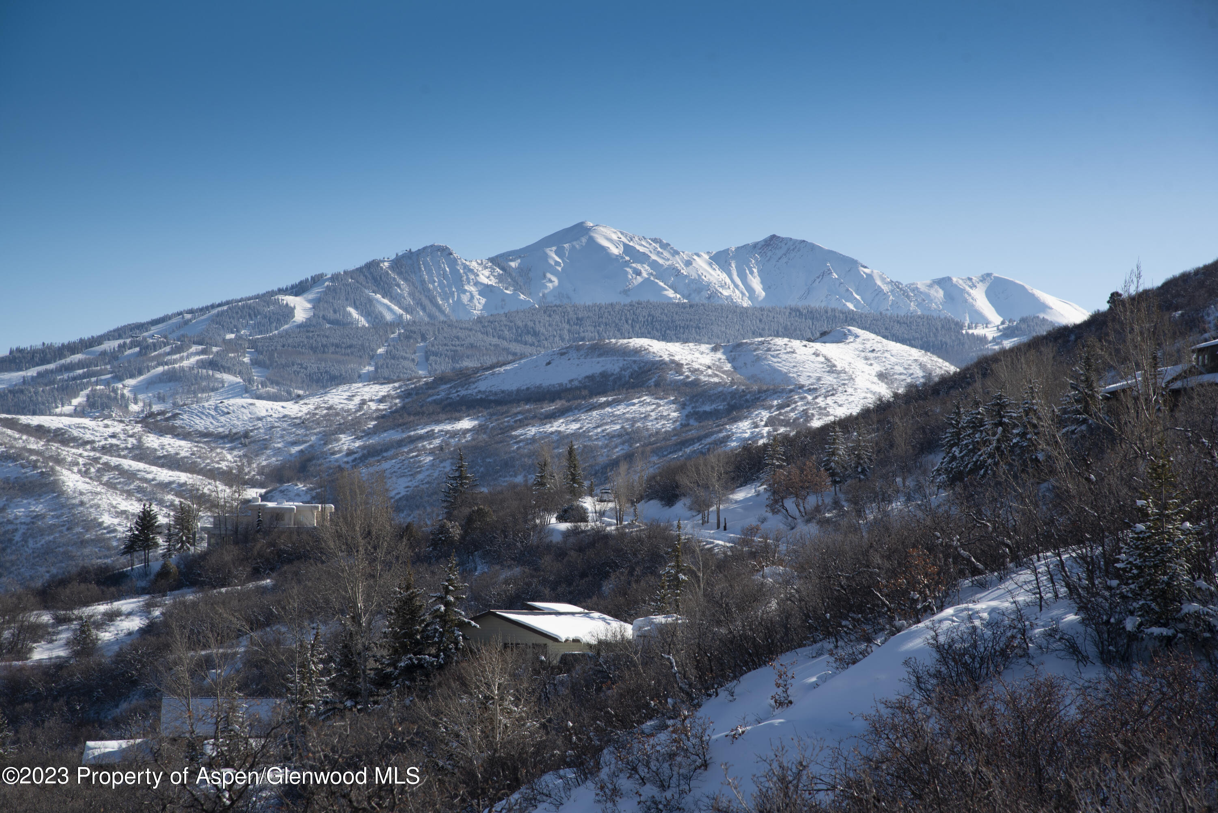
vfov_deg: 11.4
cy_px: 406
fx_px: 4061
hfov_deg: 17.1
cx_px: 609
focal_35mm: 120
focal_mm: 120
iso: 100
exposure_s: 1/320
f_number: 8
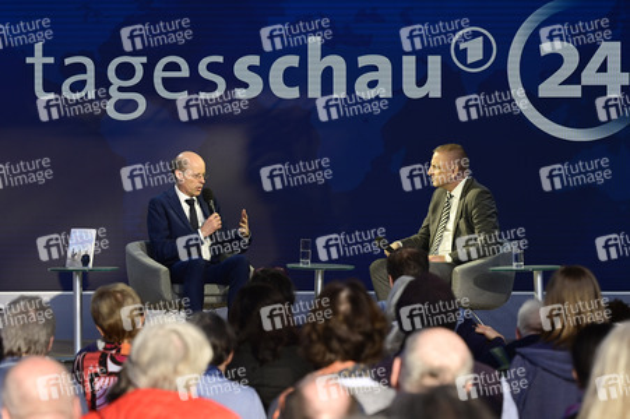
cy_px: 210
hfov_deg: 14.7
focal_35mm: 140
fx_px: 2448
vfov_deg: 9.8
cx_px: 315
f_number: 5.6
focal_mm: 140
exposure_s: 1/250
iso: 200
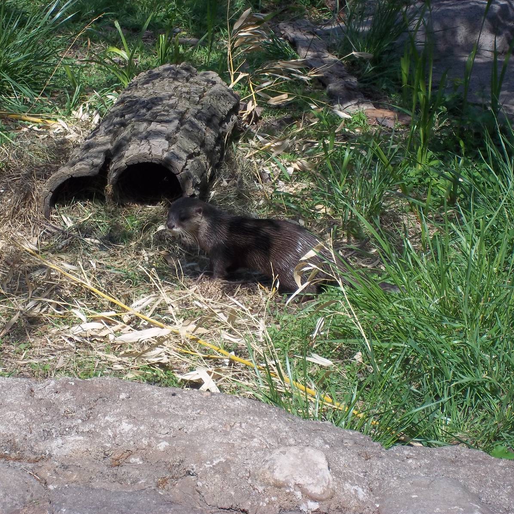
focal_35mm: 128
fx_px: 2150
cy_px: 257
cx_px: 213
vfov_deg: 13.6
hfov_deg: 13.6
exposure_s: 1/400
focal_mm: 19.5
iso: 80
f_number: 5.6
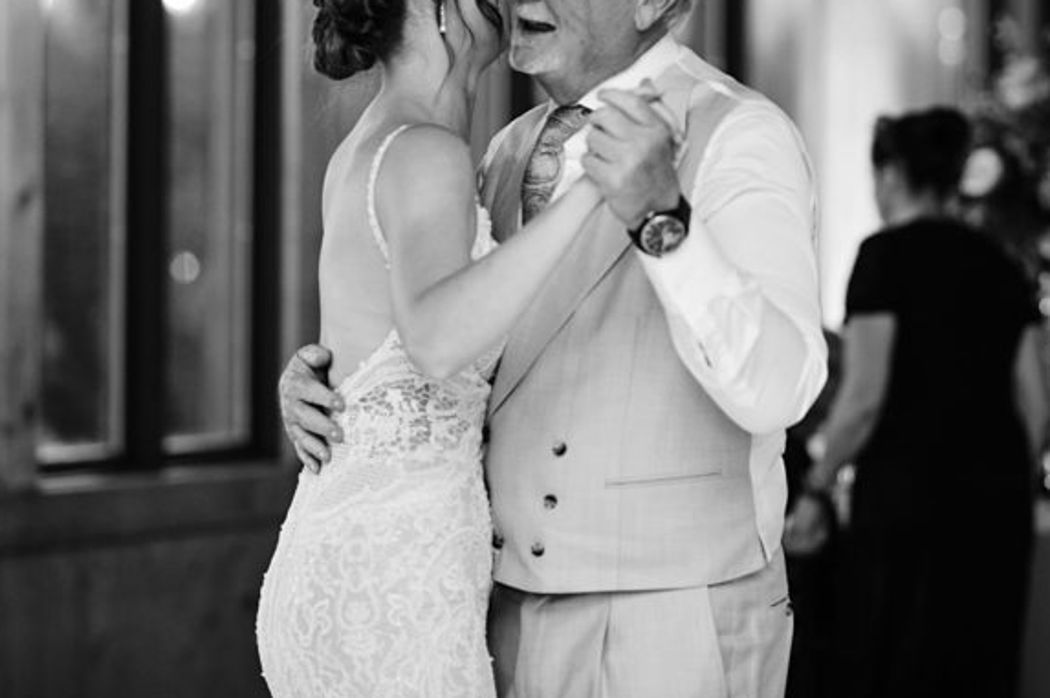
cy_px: 132
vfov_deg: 9.0
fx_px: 4429
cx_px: 649
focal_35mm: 152
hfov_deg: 13.5
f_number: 1.8
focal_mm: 85
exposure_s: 1/250
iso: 1000
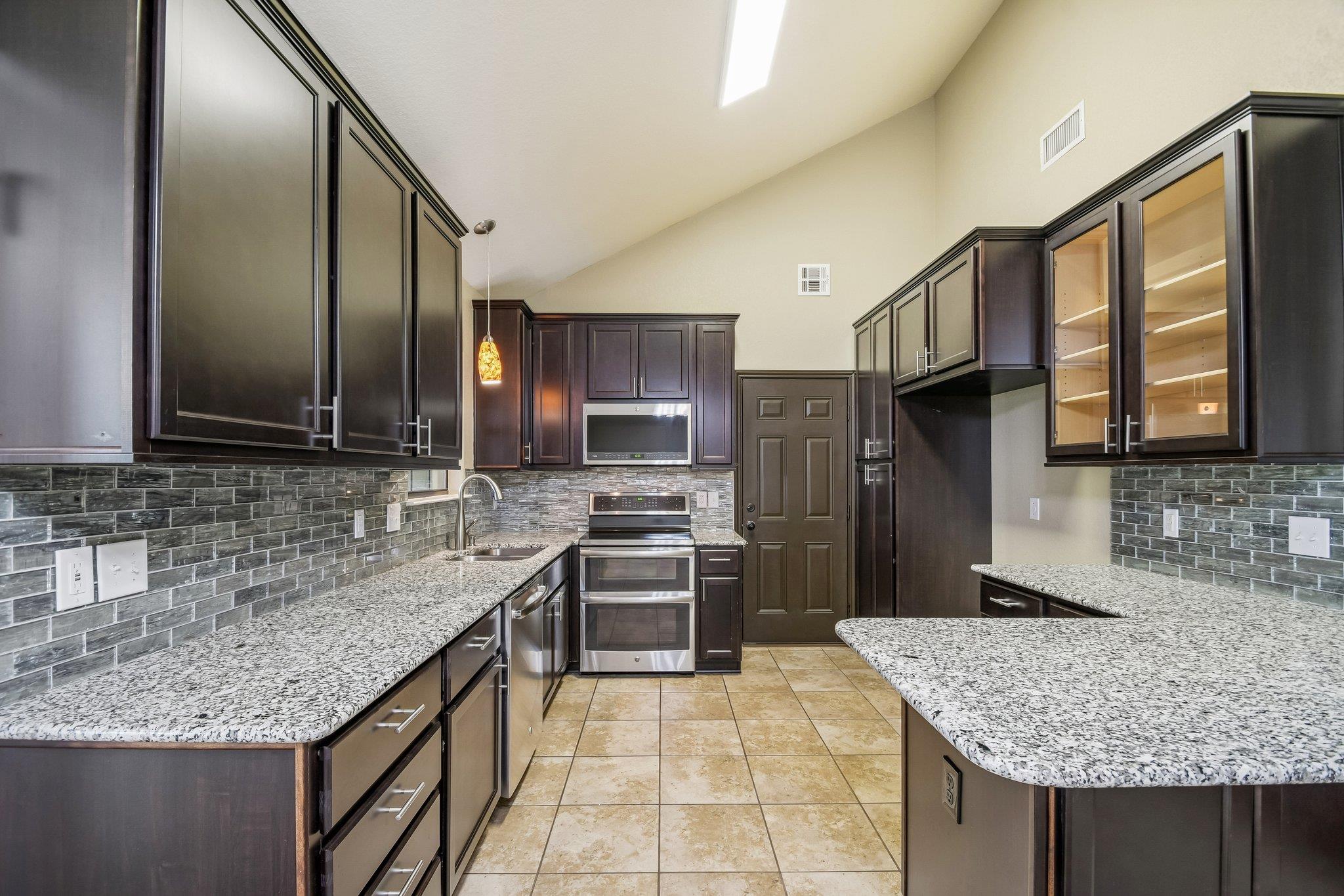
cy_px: 448
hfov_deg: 100.4
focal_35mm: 15
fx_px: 560
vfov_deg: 77.3
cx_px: 672
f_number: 8
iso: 400
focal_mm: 10
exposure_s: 1/2.5
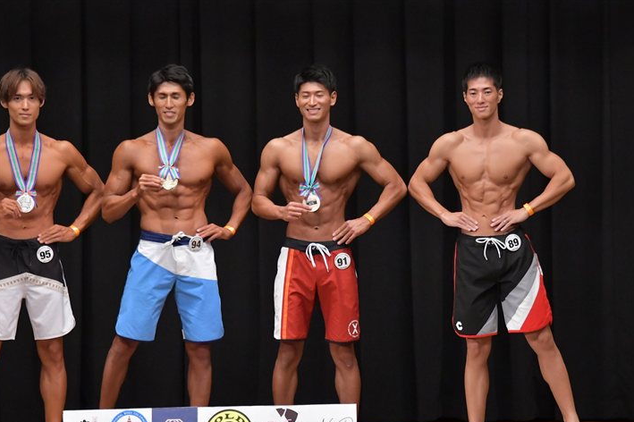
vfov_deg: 5.6
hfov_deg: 8.4
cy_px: 230
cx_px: 342
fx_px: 4330
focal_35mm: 246
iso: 6400
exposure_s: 1/400
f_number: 5.6
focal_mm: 150
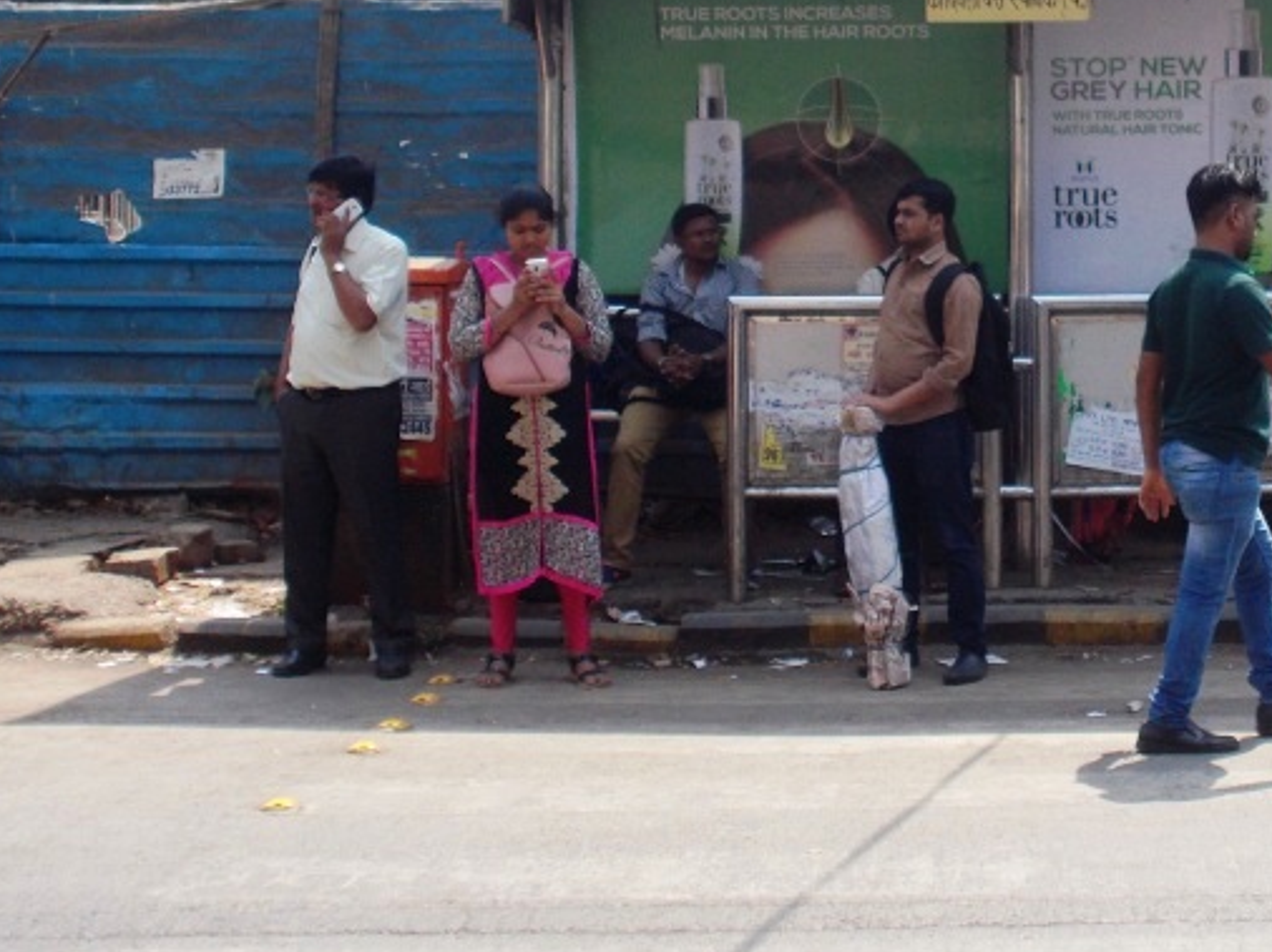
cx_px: 1023
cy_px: 121
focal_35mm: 79
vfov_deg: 18.4
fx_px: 2902
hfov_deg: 24.3
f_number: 3.9
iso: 80
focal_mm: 6.9
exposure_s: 1/400
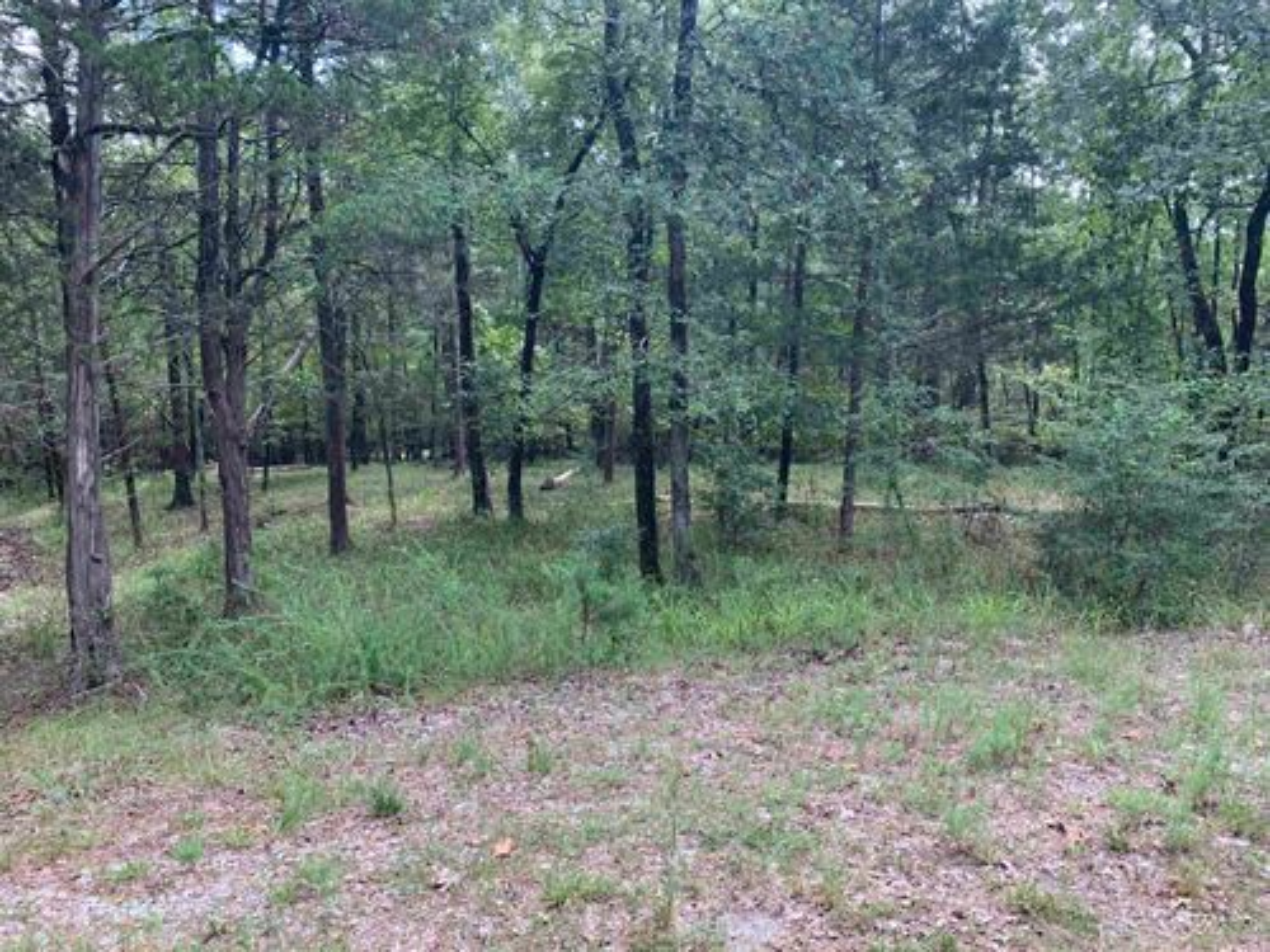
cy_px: 476
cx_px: 635
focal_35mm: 26
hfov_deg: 67.3
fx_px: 954
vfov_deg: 53.1
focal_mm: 4.25
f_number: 1.8
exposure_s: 1/121
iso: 32
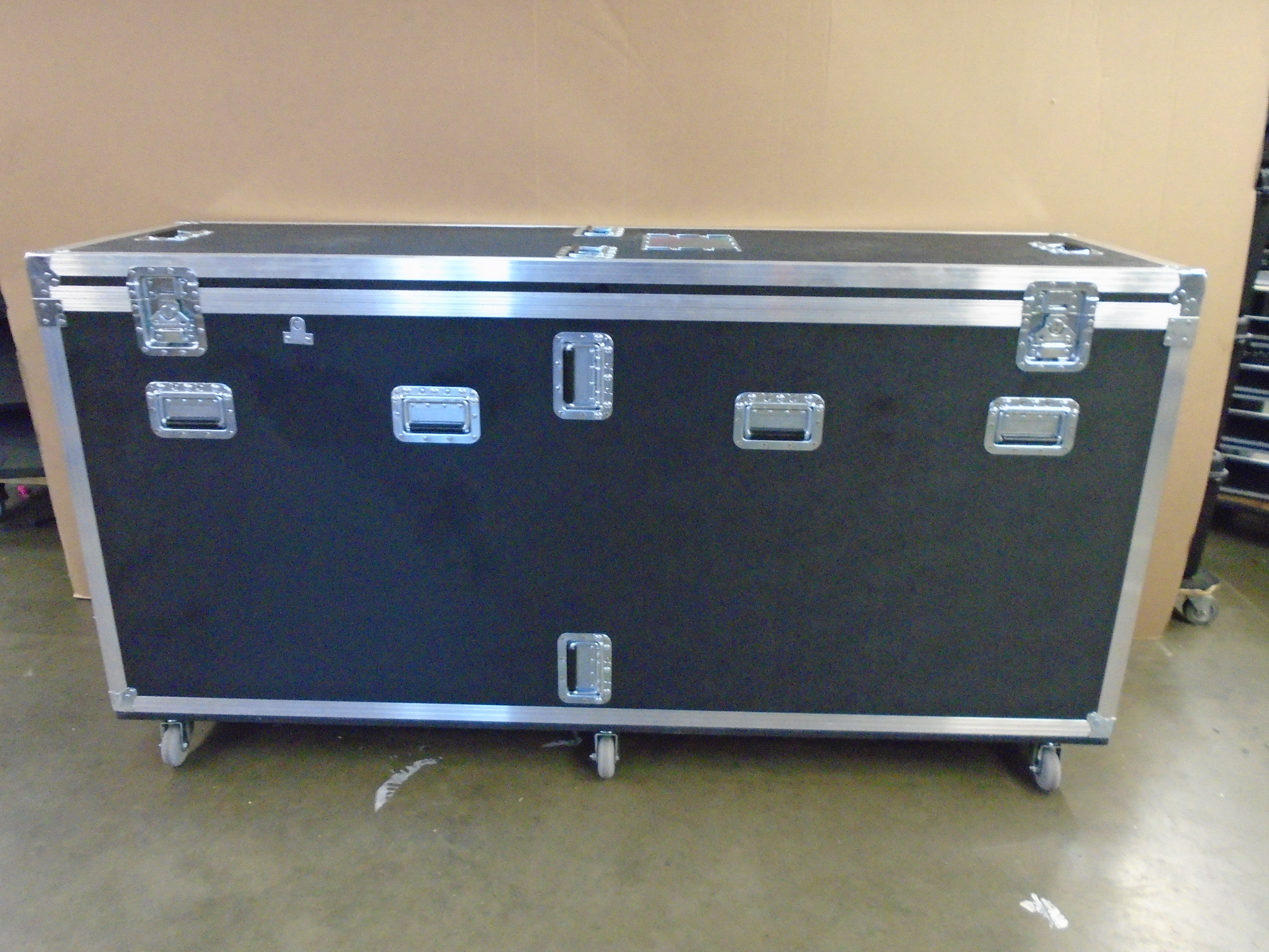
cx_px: 634
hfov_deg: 67.3
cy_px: 476
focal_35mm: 26
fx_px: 953
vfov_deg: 53.1
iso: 800
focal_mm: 4.6
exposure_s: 1/13
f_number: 3.2
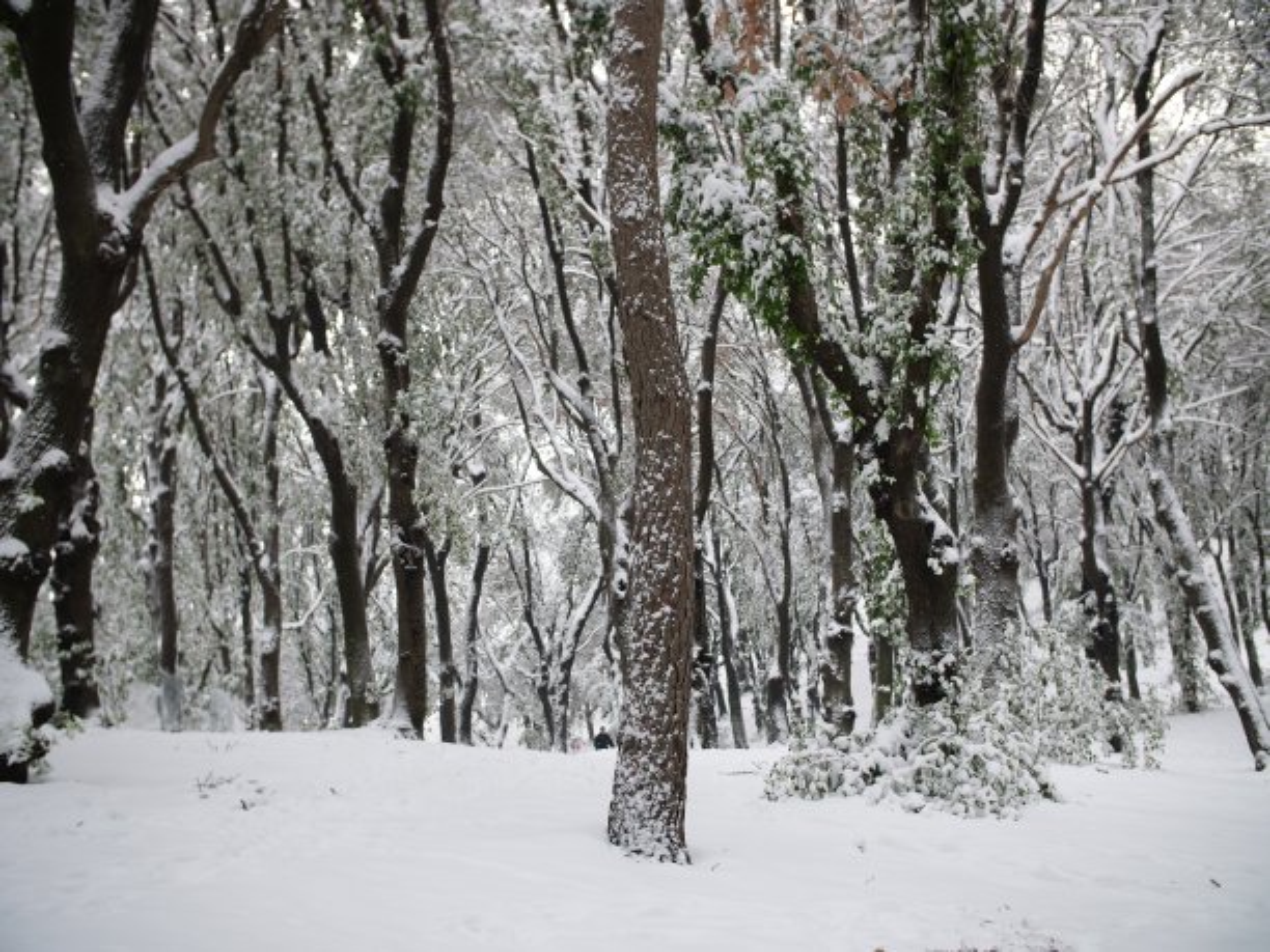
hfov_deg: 42.9
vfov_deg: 32.9
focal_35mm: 44
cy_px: 476
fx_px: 1614
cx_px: 635
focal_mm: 22
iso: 200
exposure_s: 1/320
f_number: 2
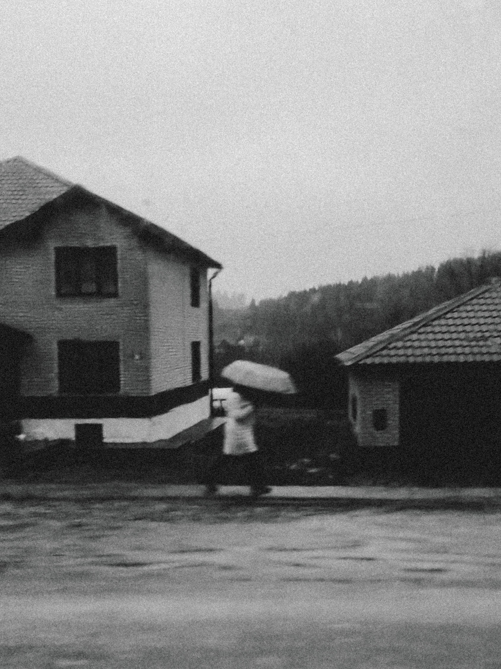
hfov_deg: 34.2
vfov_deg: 44.5
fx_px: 811
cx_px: 306
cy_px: 405
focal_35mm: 42
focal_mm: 4.15
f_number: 2.2
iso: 32
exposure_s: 1/120
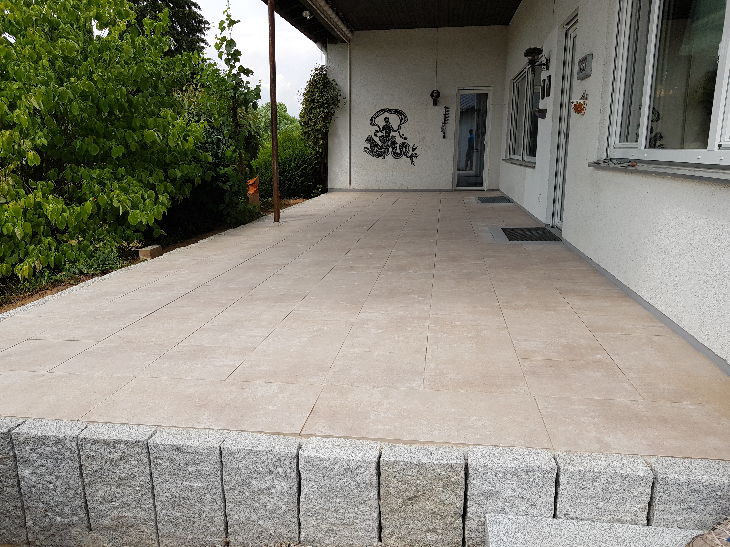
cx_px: 365
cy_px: 274
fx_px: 548
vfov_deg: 53.1
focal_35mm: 26
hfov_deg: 67.3
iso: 40
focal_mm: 4.2
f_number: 1.7
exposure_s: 1/1900
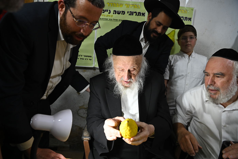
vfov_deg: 53.1
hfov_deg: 73.8
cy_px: 80
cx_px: 119
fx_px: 159
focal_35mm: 24
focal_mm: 24
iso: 2000
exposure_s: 1/250
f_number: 5
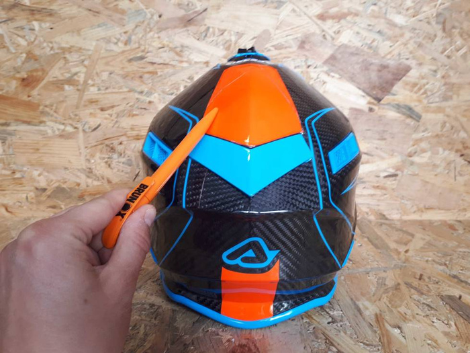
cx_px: 235
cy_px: 176
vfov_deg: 51.4
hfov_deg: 65.3
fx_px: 367
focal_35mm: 27
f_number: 1.9
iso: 40
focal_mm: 3.6
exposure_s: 1/33
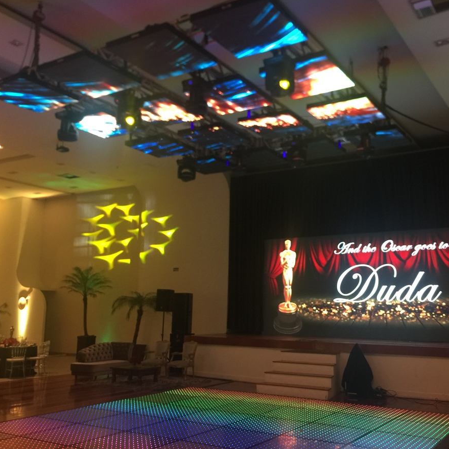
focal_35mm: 35
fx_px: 514
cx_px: 264
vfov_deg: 47.2
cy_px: 225
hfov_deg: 47.0
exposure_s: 1/15
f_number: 2.2
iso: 64
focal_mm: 4.15
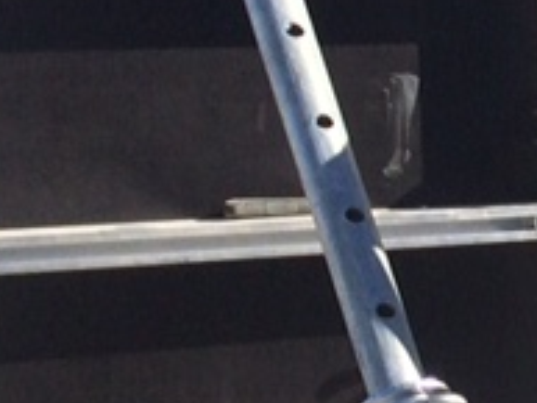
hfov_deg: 8.7
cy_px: 208
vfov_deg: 7.7
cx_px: 1561
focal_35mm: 192
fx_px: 2980
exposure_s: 1/1866
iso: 32
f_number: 2.2
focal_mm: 4.15
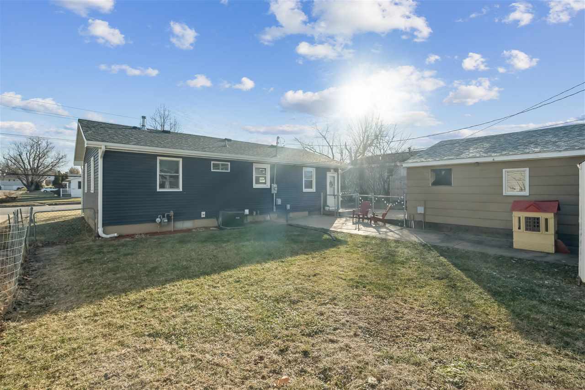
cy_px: 195
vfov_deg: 73.7
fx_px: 260
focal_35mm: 16
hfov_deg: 96.7
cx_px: 292
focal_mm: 16
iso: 400
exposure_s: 1/400
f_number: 10
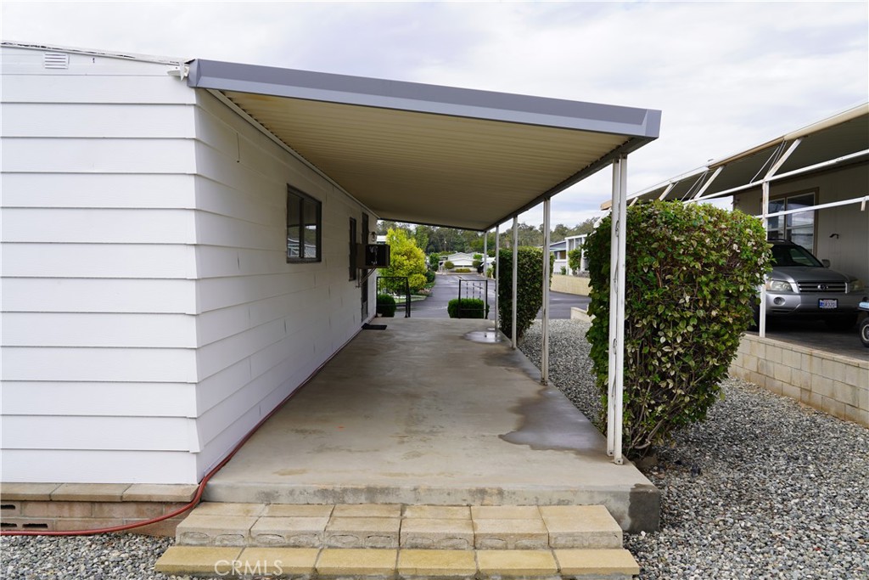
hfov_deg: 69.4
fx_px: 628
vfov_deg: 49.6
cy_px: 290
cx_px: 434
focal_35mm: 26
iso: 100
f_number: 8
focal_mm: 26
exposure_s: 1/125
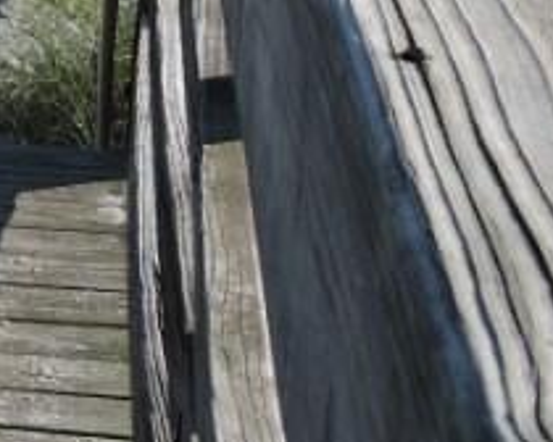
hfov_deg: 11.3
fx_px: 2570
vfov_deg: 9.6
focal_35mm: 157
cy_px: -171
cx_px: -471
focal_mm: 5.9
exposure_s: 1/1000
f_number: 3.6
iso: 100
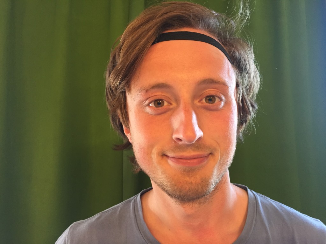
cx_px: 163
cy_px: 122
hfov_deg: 61.7
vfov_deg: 48.2
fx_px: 273
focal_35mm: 29
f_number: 2.2
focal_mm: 4.15
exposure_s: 1/33
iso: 160
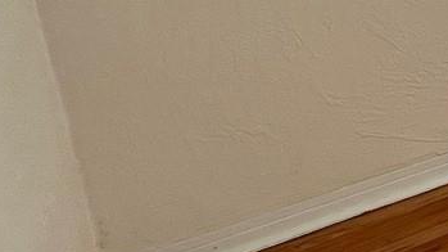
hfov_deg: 17.7
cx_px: 959
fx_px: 772
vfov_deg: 16.6
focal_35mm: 65
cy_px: -144
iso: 40
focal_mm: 1.57
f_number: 1.8
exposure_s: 1/99
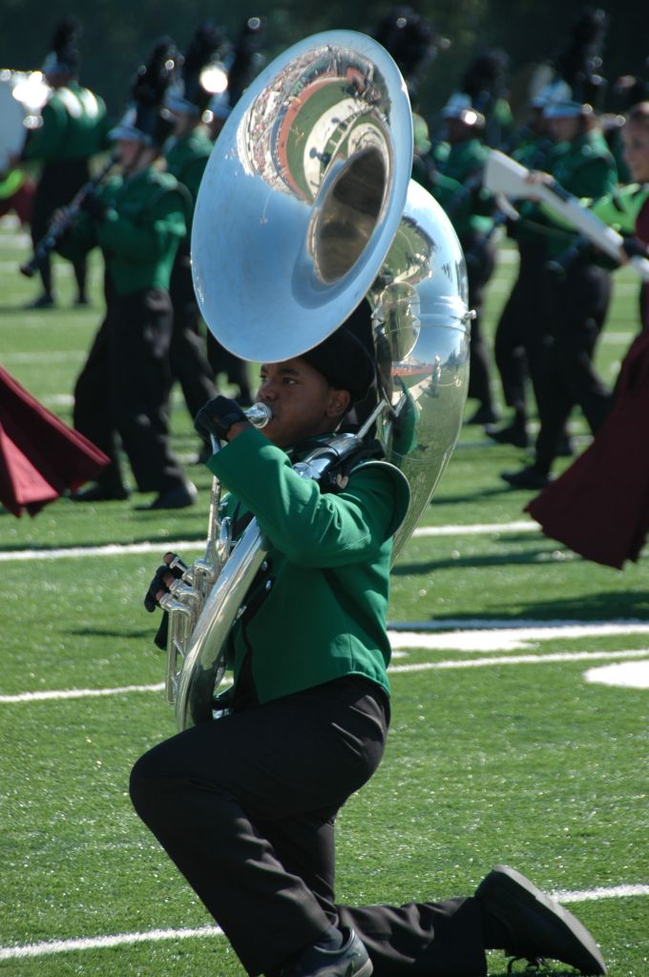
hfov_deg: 4.6
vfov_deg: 6.9
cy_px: 488
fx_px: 8134
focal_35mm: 300
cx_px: 324
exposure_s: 1/400
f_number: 5.6
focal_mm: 200
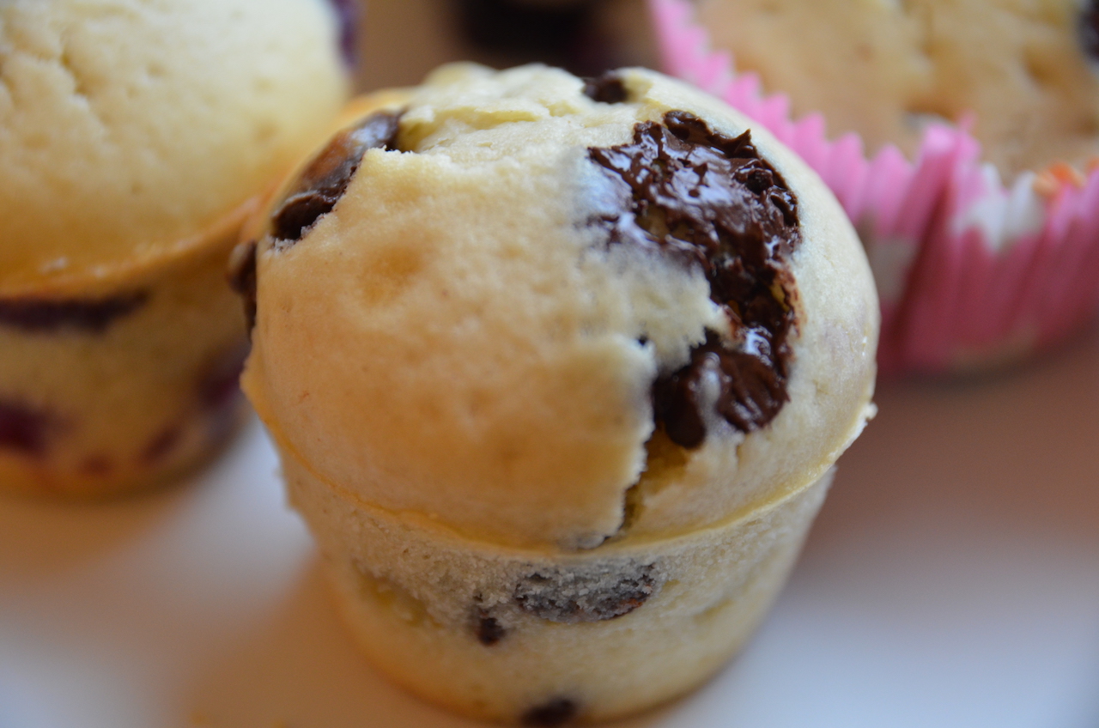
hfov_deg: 19.5
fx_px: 3199
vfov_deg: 13.0
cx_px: 550
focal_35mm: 105
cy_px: 364
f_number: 4
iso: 800
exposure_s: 1/40
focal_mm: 70
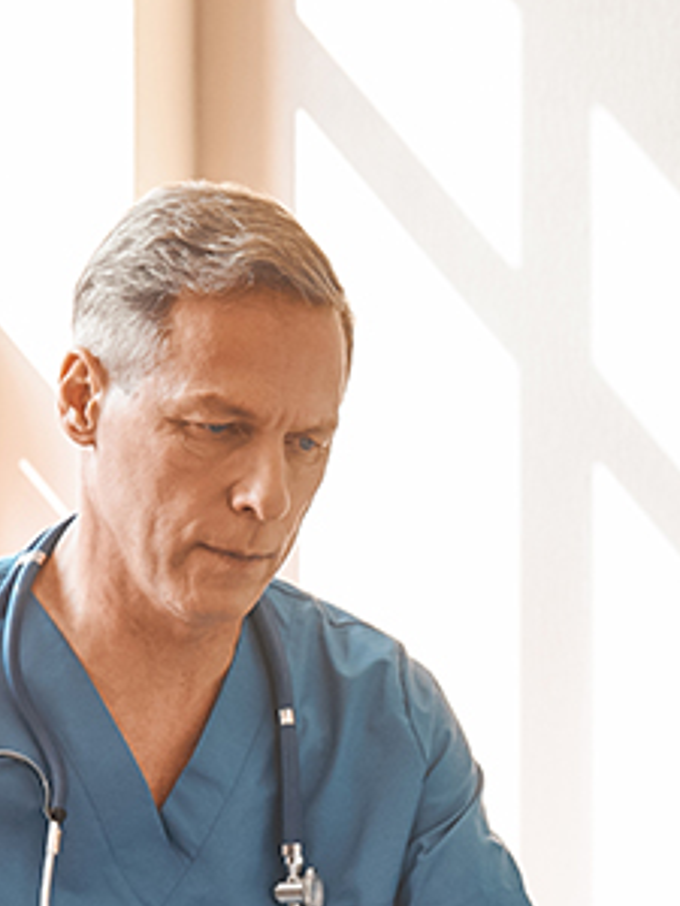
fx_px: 3195
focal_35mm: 122
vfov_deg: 15.9
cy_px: 891
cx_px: 680
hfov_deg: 12.0
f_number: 4
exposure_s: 1/160
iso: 500
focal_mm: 38
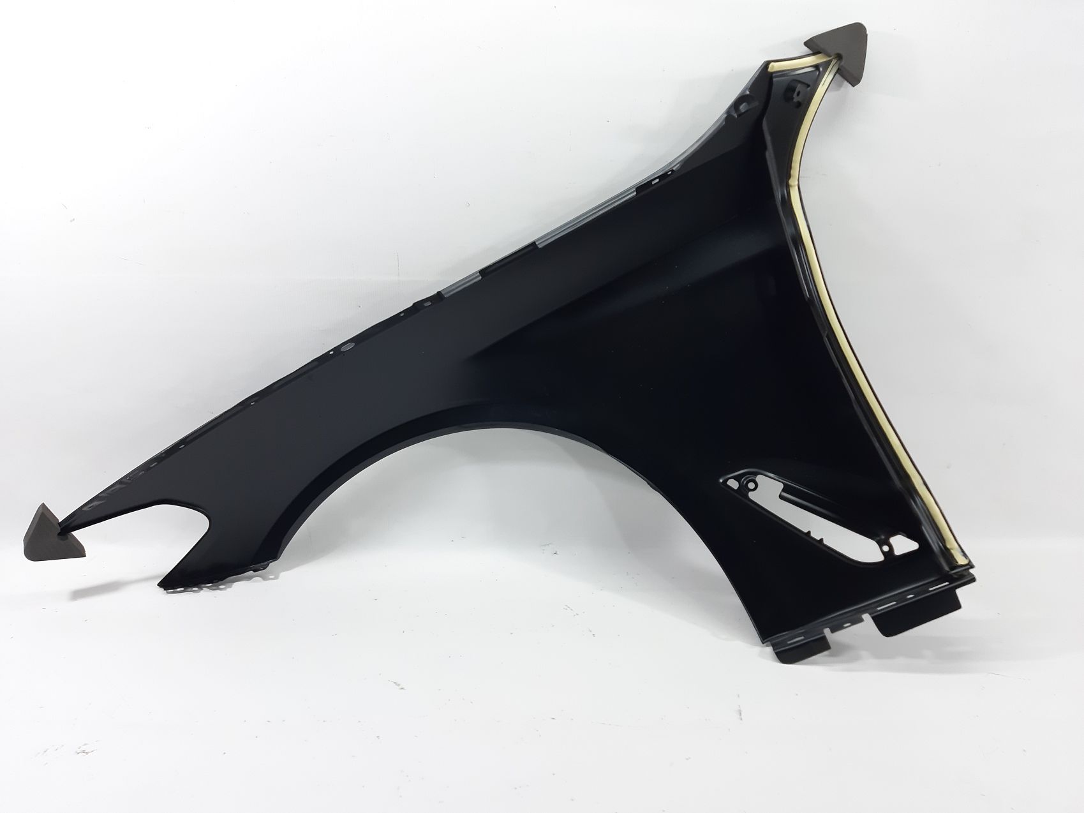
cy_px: 406
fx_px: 845
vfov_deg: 51.3
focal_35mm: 27
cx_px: 542
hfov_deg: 65.3
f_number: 1.7
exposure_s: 1/50
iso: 80
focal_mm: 3.93
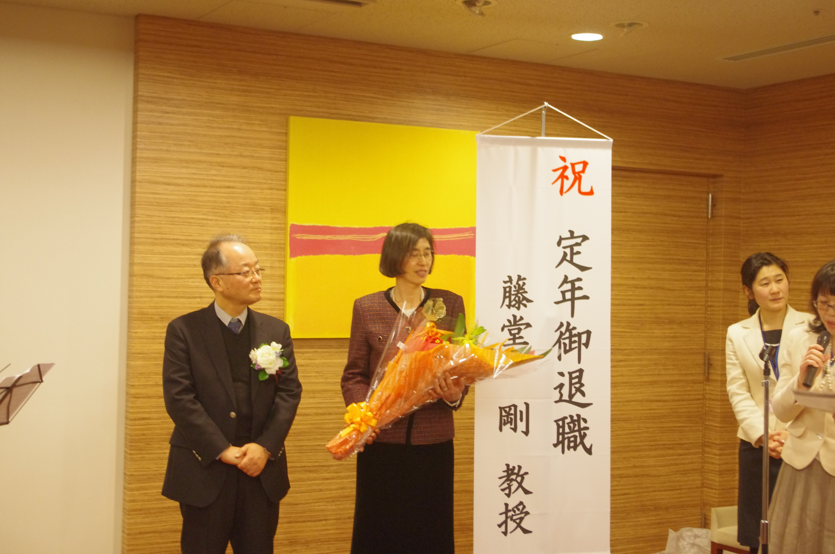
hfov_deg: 38.2
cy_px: 277
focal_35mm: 52
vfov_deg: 25.9
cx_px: 418
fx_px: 1205
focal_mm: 35
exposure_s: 1/25
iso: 2000
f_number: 4.5
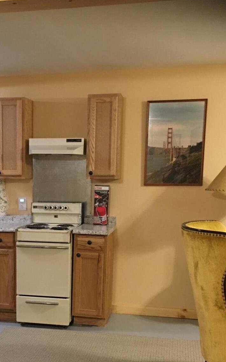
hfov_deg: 23.4
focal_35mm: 54
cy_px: 263
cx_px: 25
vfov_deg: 36.8
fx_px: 532
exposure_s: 1/4
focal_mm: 4.15
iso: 50
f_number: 2.2
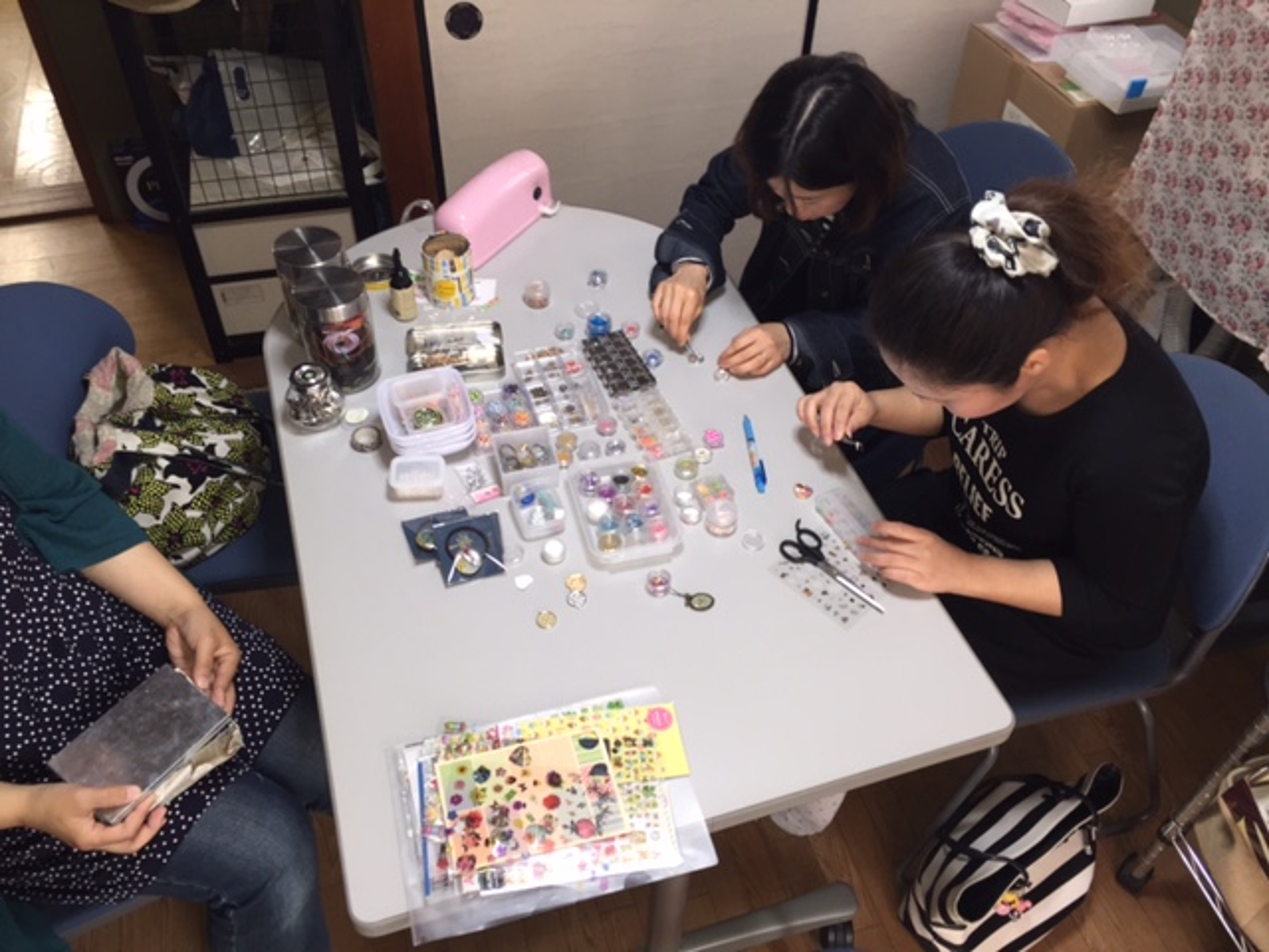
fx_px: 1063
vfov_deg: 48.2
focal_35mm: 29
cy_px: 476
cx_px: 634
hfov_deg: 61.7
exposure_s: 1/30
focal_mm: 4.15
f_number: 2.2
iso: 50
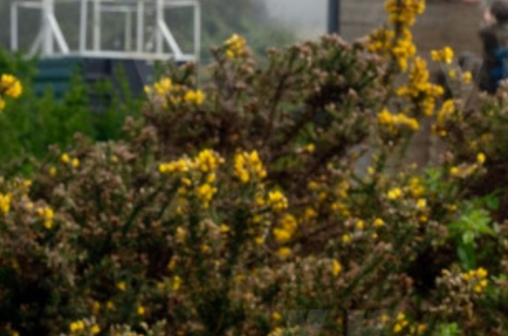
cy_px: 136
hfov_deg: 7.5
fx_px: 3856
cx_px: 640
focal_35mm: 274
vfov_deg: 5.0
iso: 200
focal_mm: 70
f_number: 11
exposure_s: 1/250
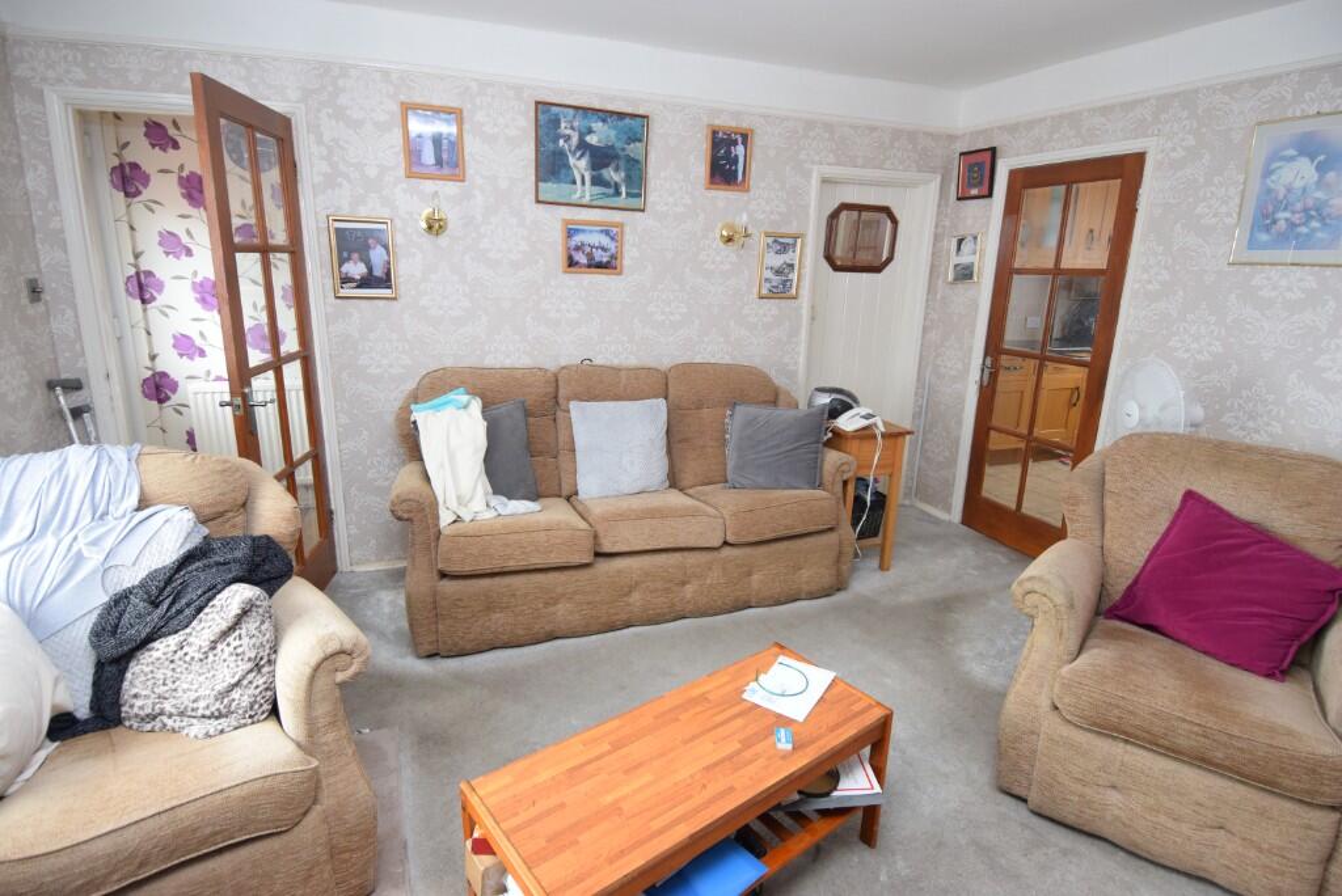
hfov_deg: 90.0
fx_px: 671
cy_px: 448
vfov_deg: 67.5
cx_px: 671
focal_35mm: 18
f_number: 4
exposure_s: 1/60
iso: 1000
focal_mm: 12
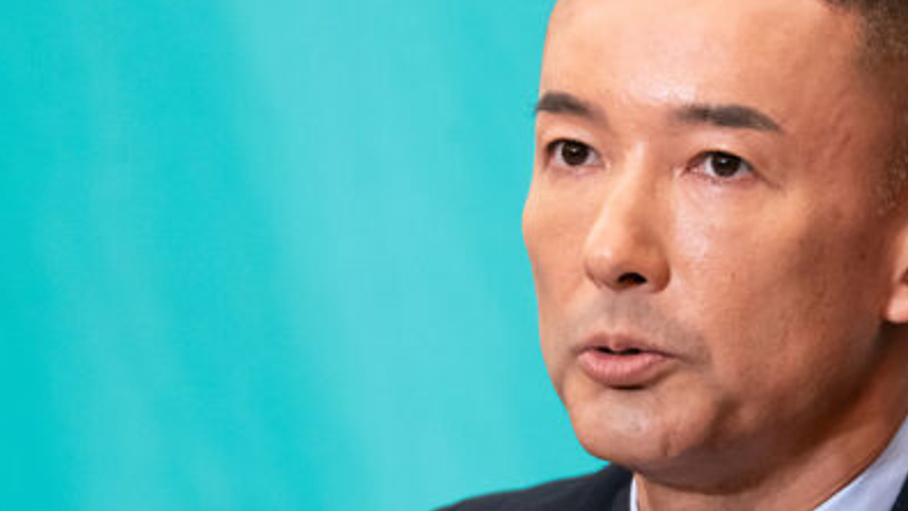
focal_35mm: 953
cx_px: 676
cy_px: 291
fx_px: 22951
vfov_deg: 1.3
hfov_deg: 2.3
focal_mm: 600
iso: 4000
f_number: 6.3
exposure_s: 1/250
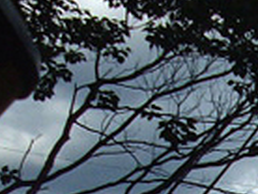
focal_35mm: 228
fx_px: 1702
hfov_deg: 8.1
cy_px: 571
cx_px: 578
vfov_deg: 6.1
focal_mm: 6.2
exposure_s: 1/500
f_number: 5.6
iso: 80
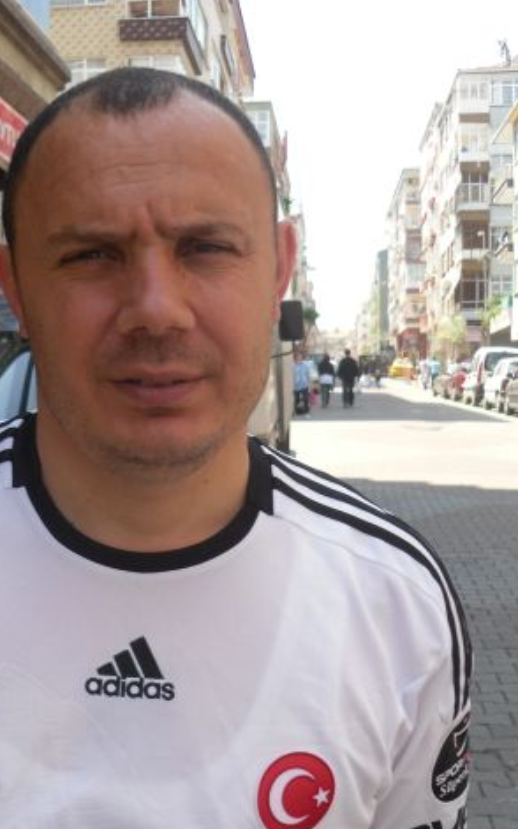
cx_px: 86
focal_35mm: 49
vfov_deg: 41.1
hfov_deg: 25.7
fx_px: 1108
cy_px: 421
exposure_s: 1/304
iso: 80
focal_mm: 6
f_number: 2.8
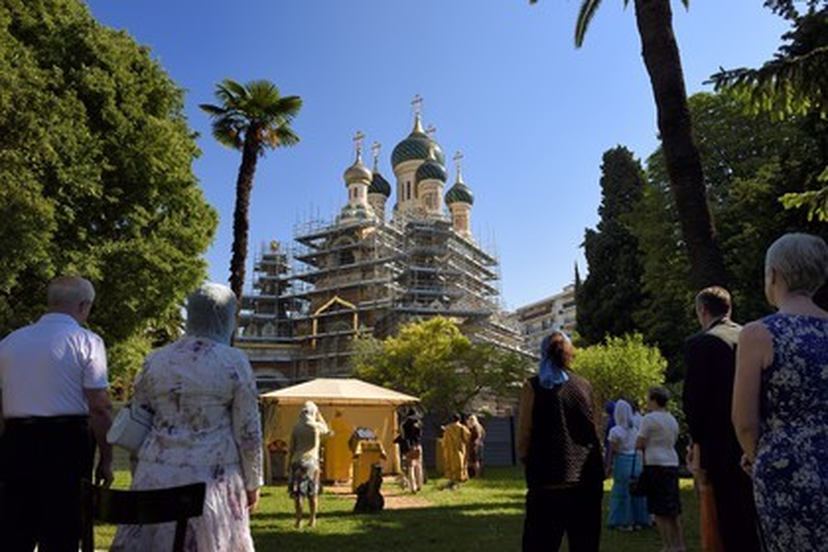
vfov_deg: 53.1
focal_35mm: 24
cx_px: 414
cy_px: 276
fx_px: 552
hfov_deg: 73.7
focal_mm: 24
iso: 200
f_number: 13
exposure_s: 1/200
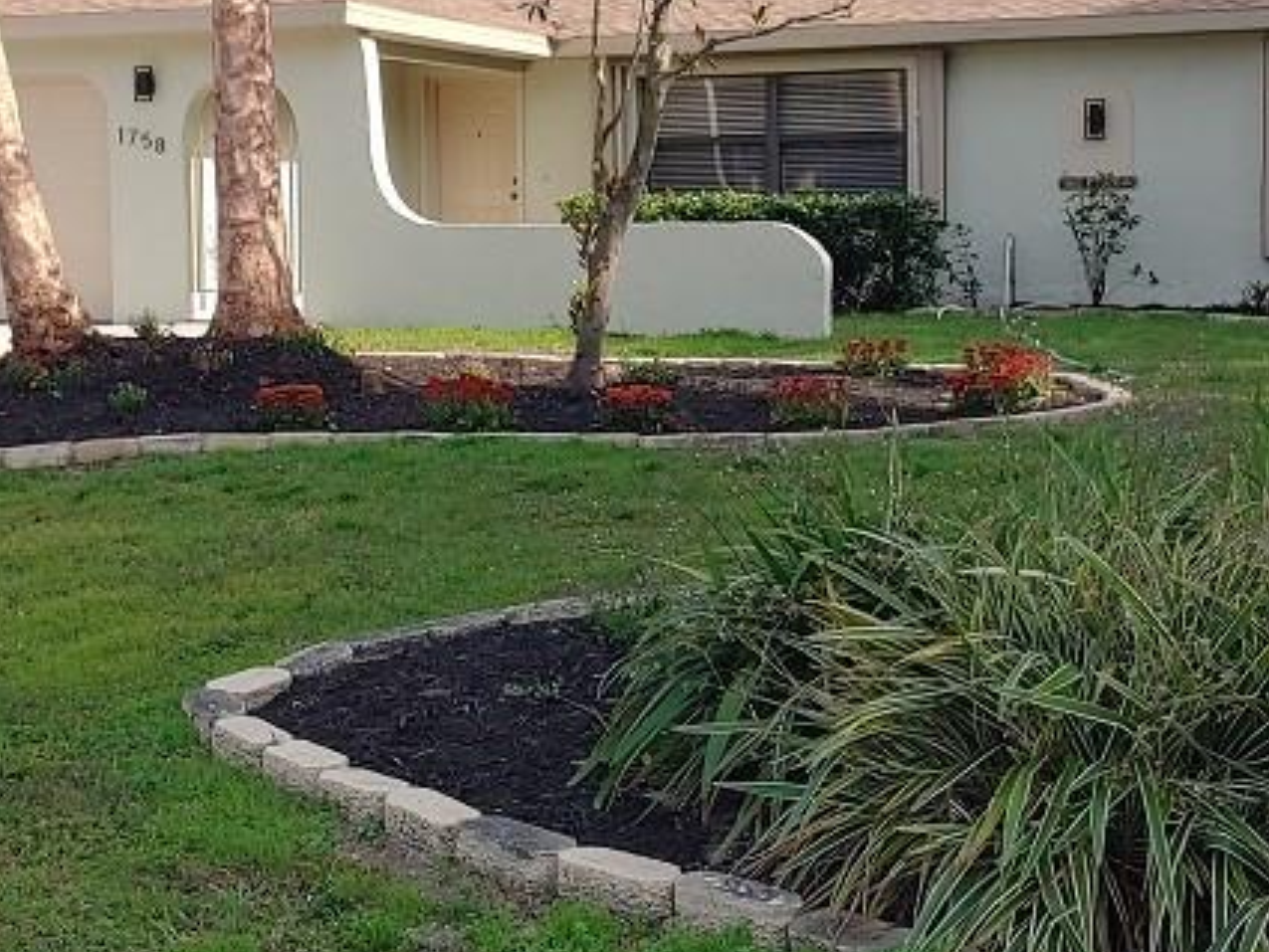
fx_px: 2090
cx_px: 667
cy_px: 276
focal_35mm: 57
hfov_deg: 33.8
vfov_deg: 25.5
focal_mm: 4.23
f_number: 1.5
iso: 50
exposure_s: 1/990
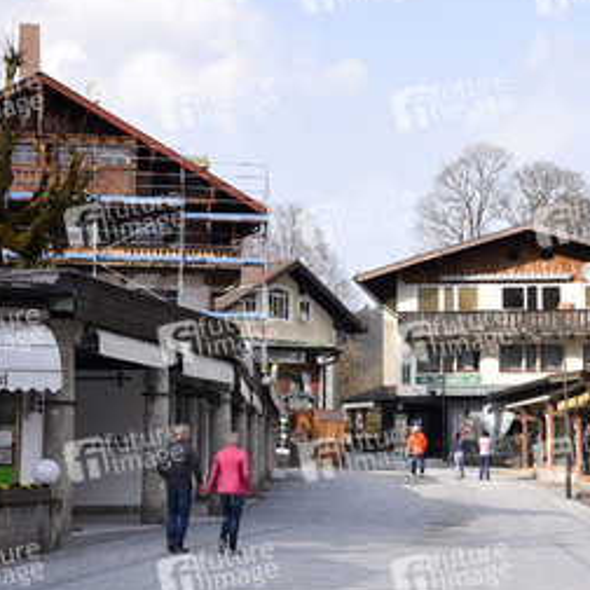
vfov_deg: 19.7
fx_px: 1697
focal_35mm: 88
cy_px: 279
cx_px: 390
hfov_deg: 19.7
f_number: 11
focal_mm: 58
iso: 400
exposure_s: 1/160
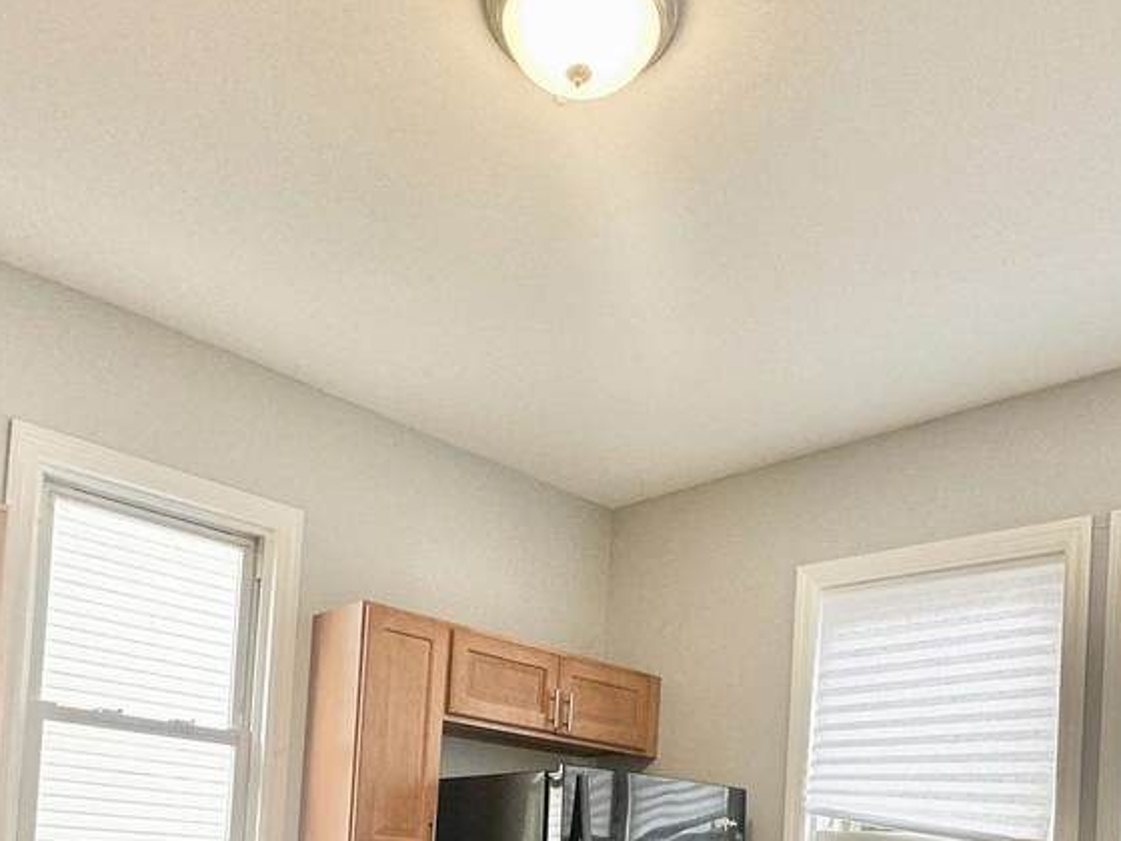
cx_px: 567
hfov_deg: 56.8
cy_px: 847
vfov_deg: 38.9
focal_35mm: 32
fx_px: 1036
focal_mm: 2.22
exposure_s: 1/120
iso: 100
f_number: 2.2
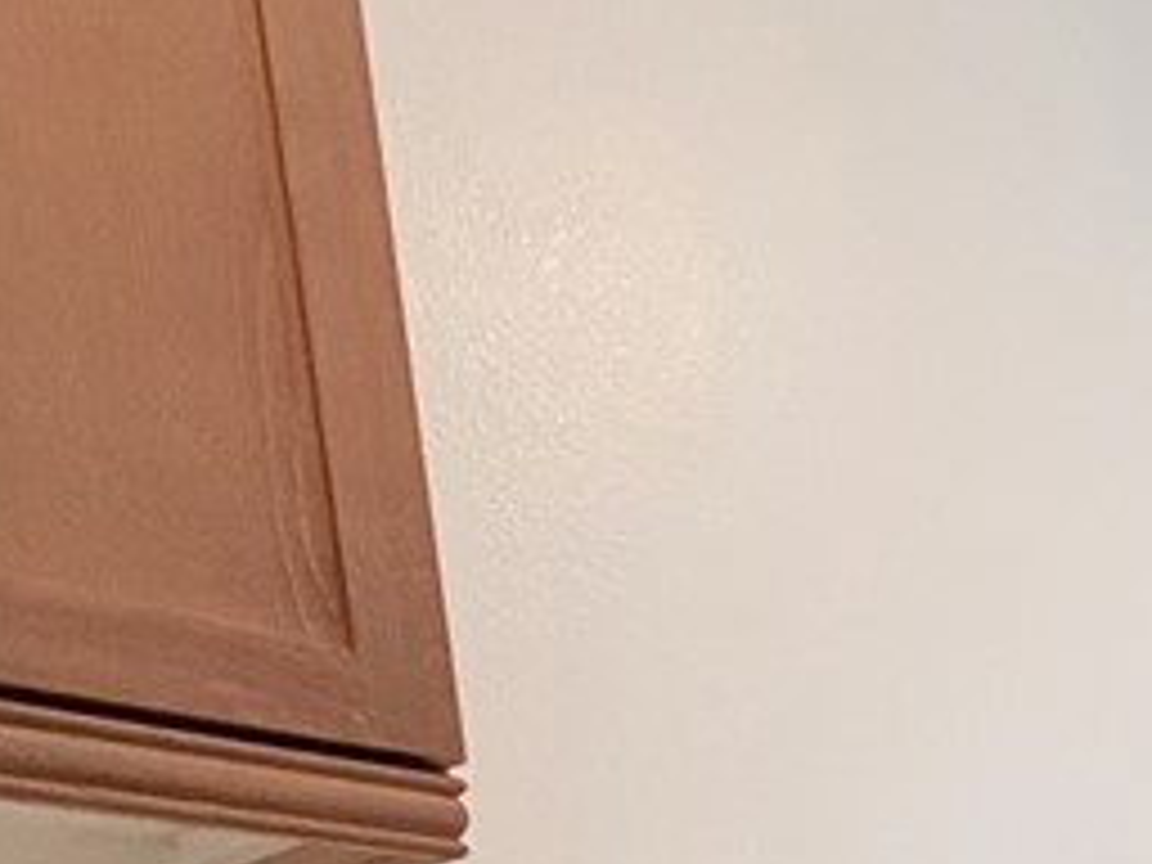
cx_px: 1706
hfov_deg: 25.9
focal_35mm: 56
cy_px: 1467
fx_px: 1864
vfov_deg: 20.3
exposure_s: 1/60
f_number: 2.2
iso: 500
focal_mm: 2.22
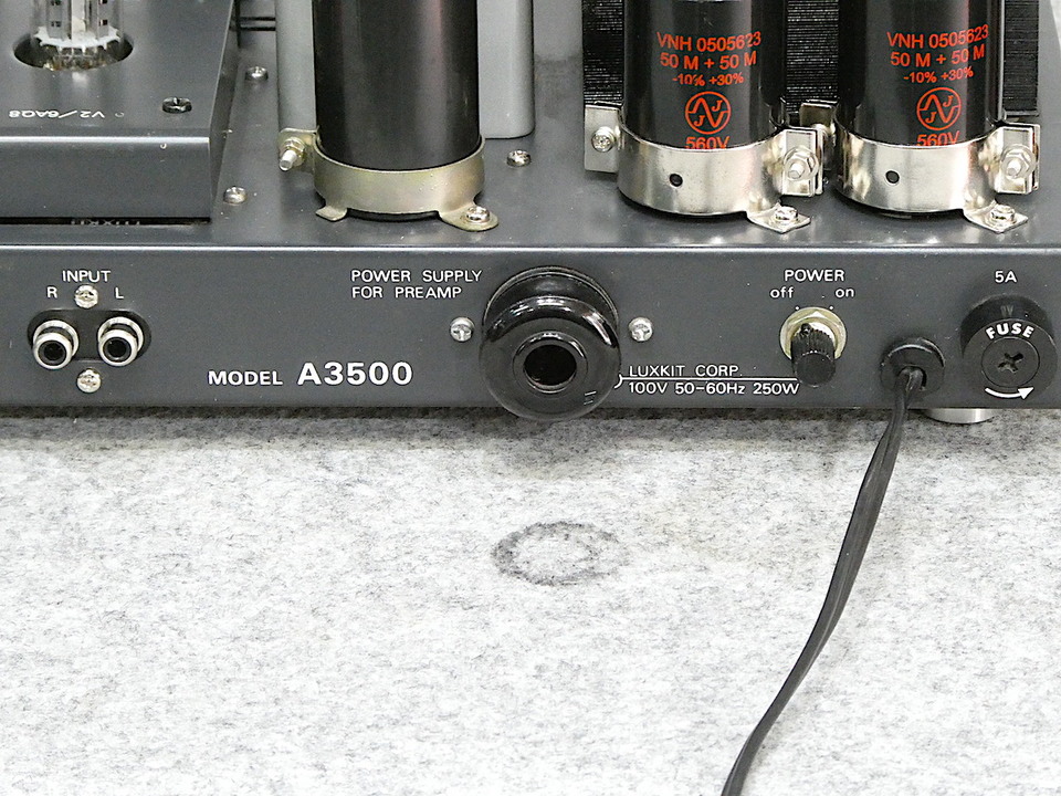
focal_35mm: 160
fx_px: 4904
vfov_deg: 9.3
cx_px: 530
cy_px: 398
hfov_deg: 12.3
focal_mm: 28.7
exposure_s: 1/30
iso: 1600
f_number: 5.5
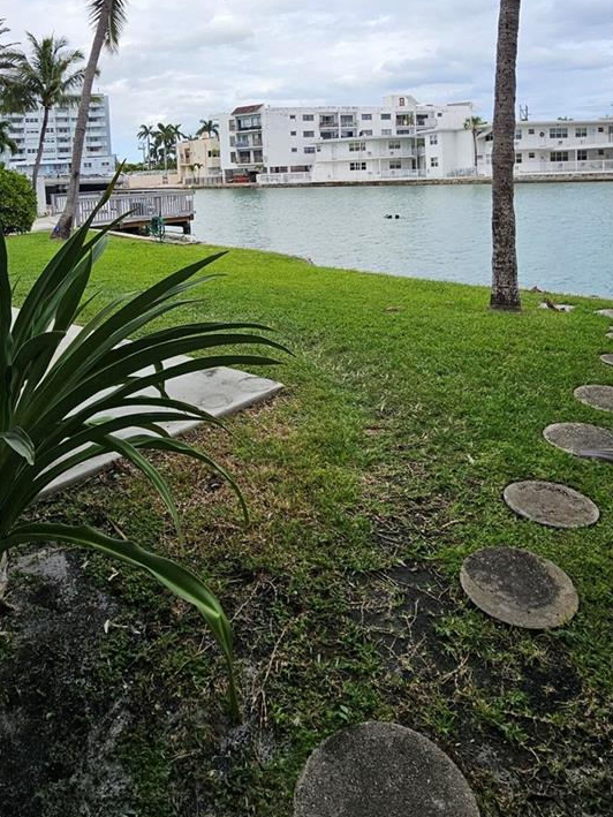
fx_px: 519
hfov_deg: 61.1
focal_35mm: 22
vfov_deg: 70.9
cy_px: 198
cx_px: 290
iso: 50
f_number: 2.2
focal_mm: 2.2
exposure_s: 1/1205
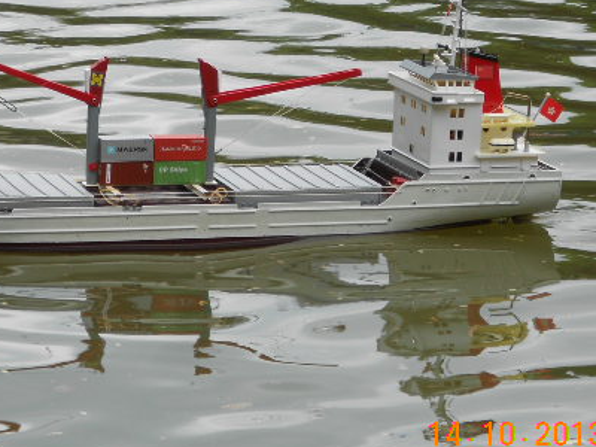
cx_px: 170
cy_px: 146
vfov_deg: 8.2
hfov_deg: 10.9
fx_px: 3116
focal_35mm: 181
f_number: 6
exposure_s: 1/160
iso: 80
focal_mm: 20.1
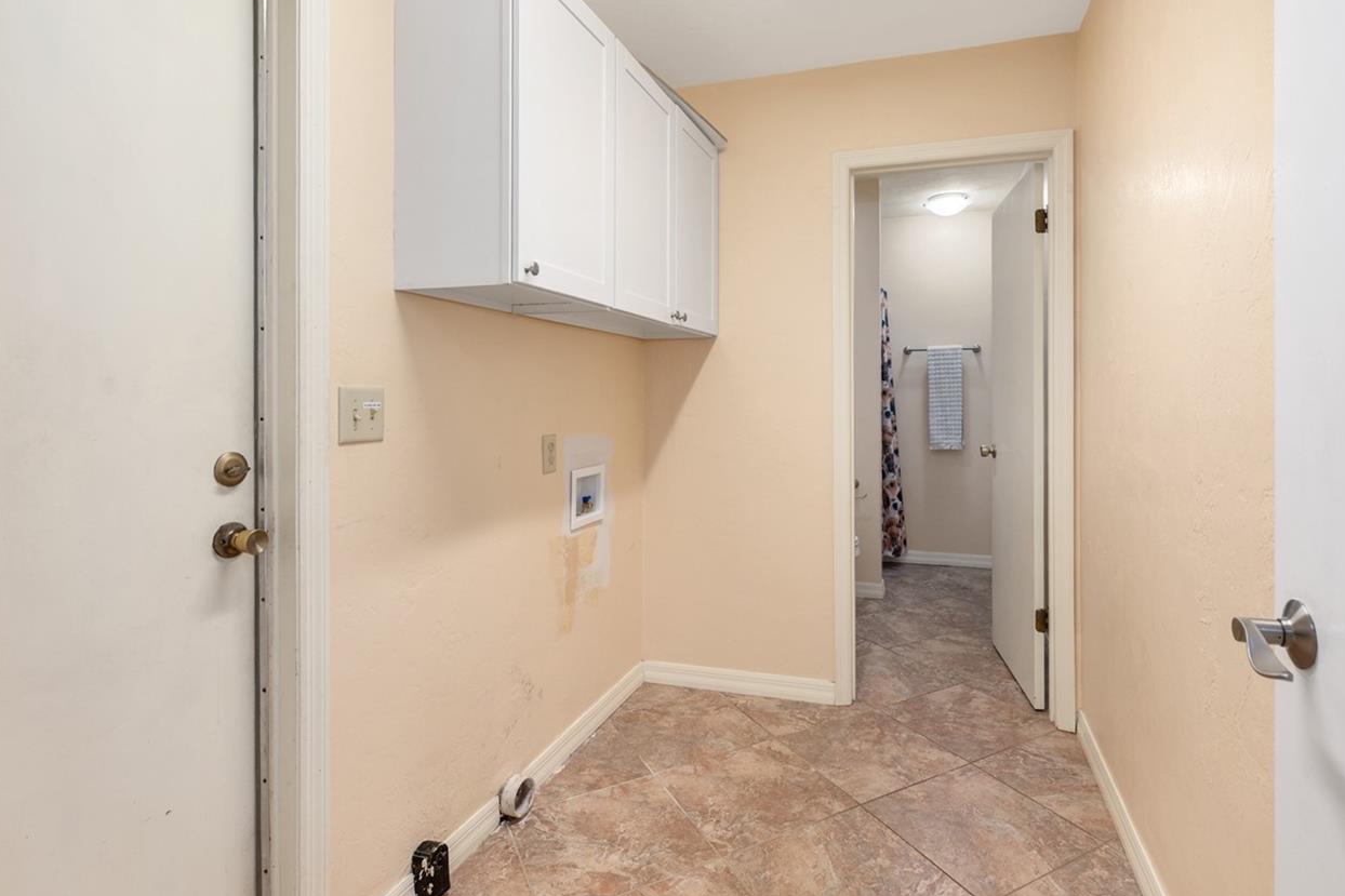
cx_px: 736
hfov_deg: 89.8
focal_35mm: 18
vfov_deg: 67.1
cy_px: 386
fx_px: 672
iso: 400
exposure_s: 1/6
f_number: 7.1
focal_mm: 14
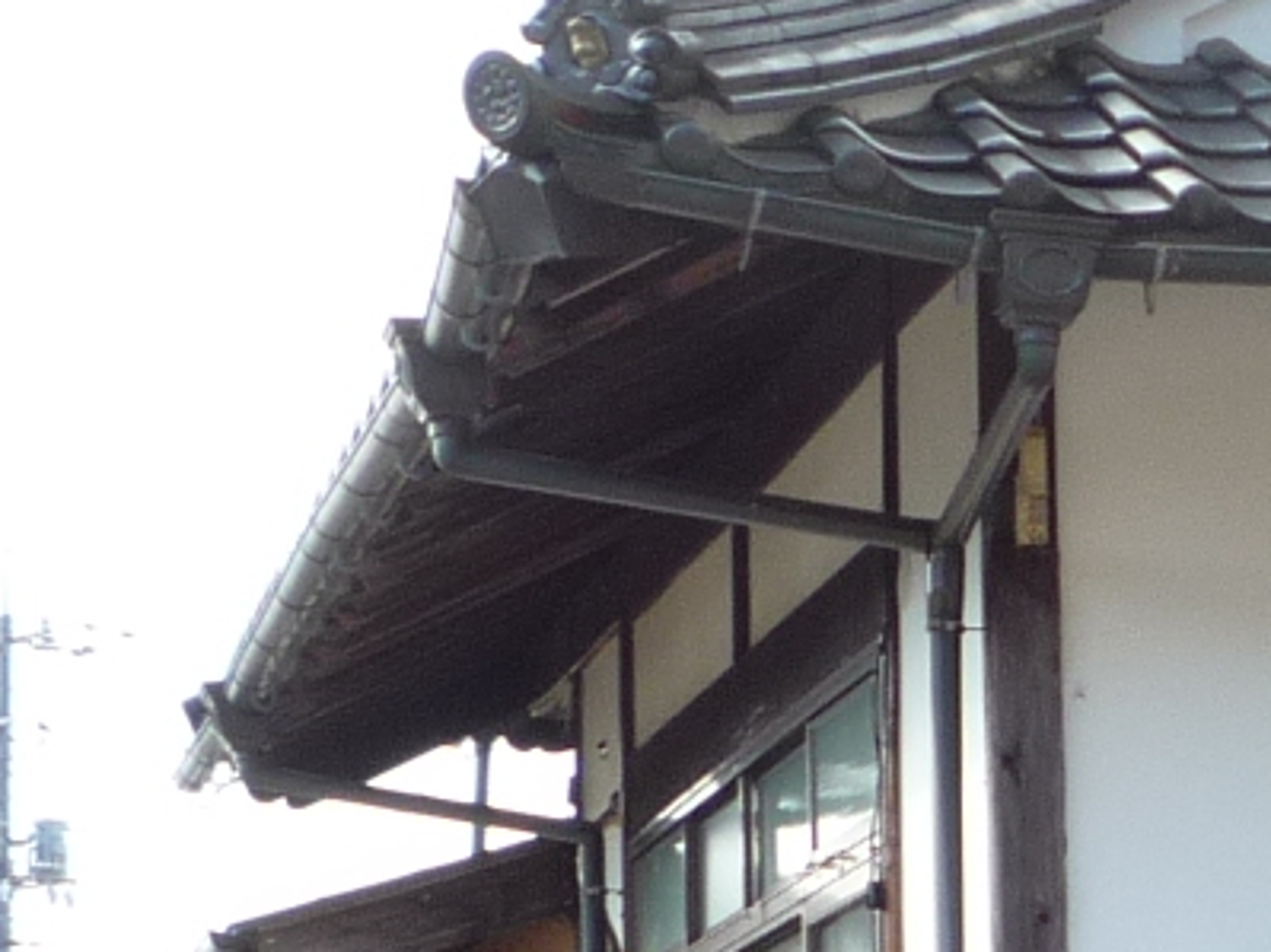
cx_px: 2179
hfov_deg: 12.0
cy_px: 1124
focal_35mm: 154
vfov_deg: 9.5
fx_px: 5653
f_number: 3.3
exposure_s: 1/200
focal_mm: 5.2
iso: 100
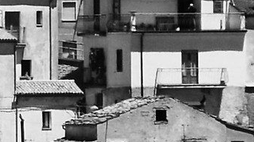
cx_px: -218
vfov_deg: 1.2
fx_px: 7046
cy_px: 60
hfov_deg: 2.1
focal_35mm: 1047
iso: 200
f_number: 11
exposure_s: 1/500
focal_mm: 95
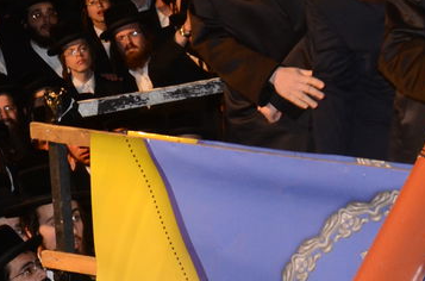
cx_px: 570
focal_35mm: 153
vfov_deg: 8.9
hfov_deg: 13.0
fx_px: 1801
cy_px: 166
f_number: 5.6
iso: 800
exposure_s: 1/80
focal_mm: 26
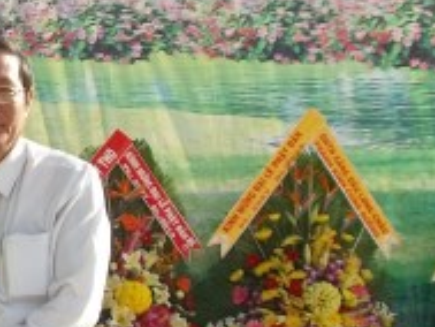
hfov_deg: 14.6
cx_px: -290
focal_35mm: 122
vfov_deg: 12.1
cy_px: 212
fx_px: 1534
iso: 64
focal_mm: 6.5
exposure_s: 1/100
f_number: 8
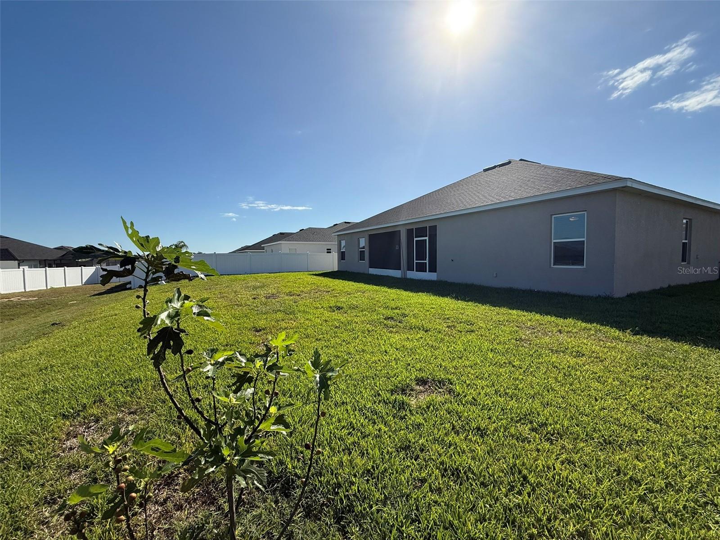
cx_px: 360
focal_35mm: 14
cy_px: 270
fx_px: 291
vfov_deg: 85.7
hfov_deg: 102.1
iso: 50
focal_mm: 2.22
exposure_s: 1/2717
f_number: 2.2
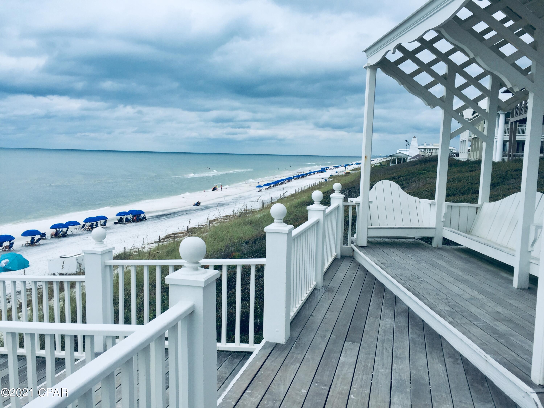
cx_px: 272
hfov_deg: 61.7
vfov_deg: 48.2
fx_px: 456
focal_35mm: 29
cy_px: 204
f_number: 2.2
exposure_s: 1/1522
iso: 32
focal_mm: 4.15
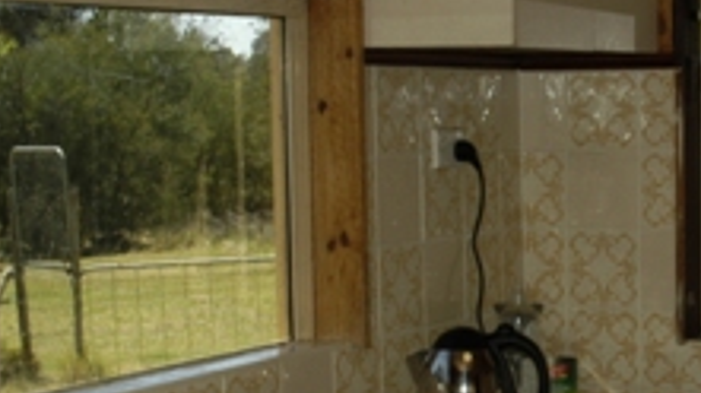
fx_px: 1858
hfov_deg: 20.1
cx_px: 825
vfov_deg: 12.1
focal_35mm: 100
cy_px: 241
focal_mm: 22
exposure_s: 1/180
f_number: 9
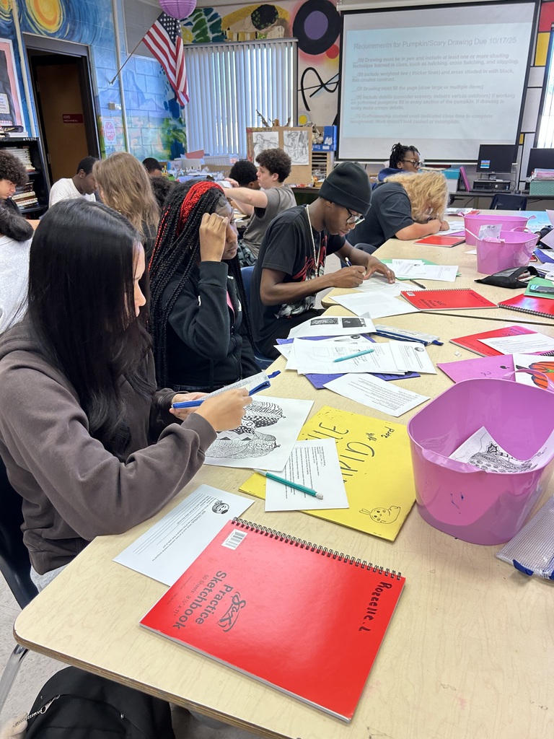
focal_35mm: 26
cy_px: 370
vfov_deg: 67.3
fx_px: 555
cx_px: 277
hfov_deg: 53.1
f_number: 1.5
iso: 100
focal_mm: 5.7
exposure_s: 1/120
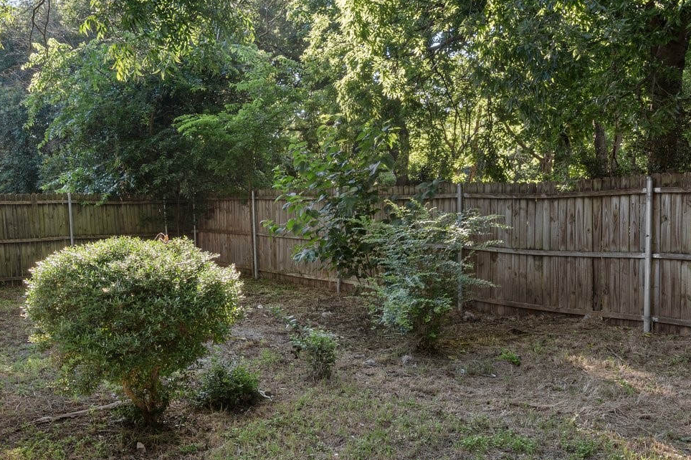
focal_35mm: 34
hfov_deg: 54.6
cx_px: 226
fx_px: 652
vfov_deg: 38.9
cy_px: 235
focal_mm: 16
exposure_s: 1/5
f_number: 8
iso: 400
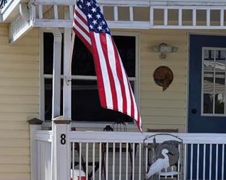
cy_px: 212
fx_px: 963
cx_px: 196
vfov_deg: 10.6
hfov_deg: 13.3
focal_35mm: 144
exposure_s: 1/1476
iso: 25
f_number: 1.8
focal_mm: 5.4
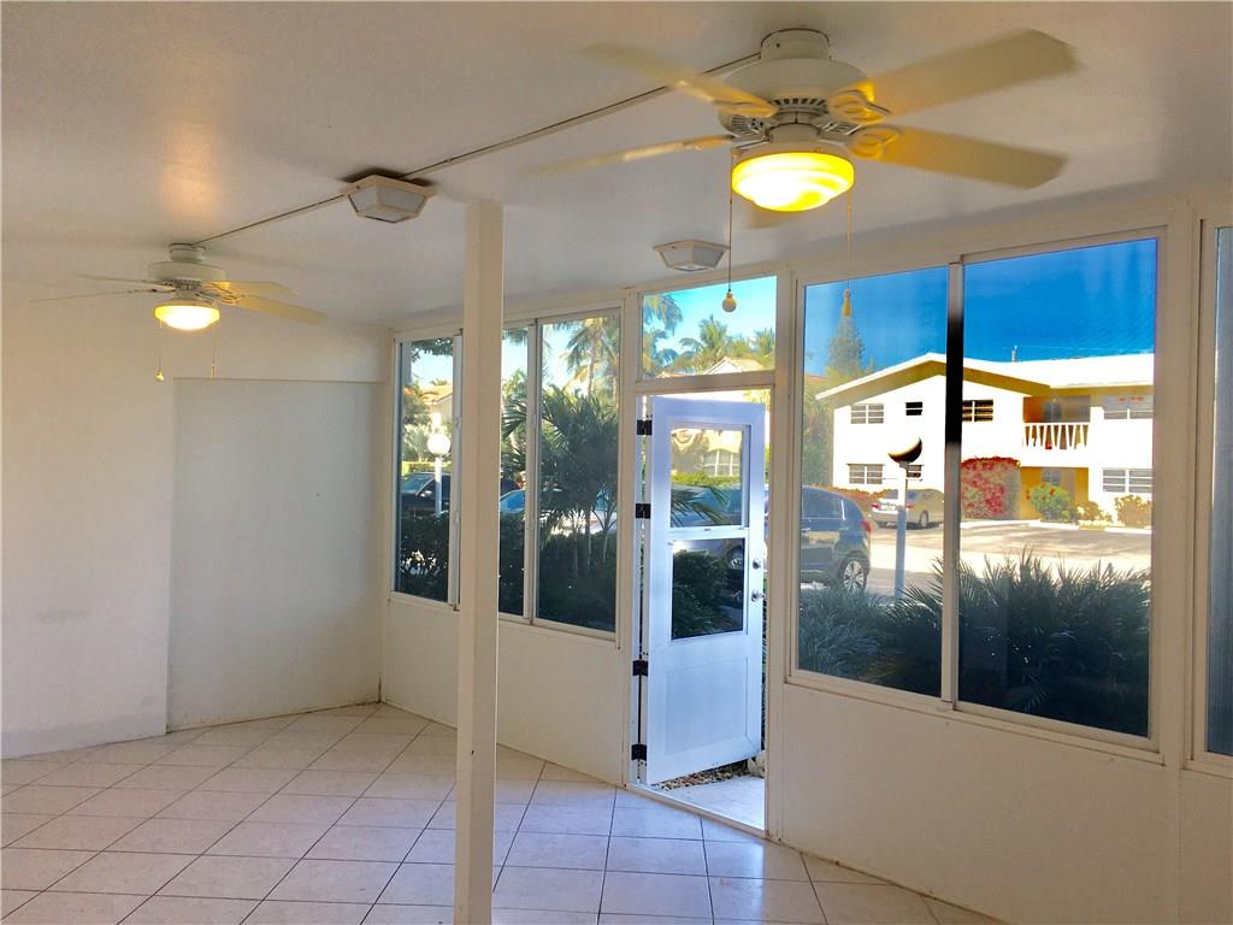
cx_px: 616
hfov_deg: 61.7
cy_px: 462
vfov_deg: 48.2
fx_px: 1033
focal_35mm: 29
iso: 25
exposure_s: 1/128
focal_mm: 4.15
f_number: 2.2
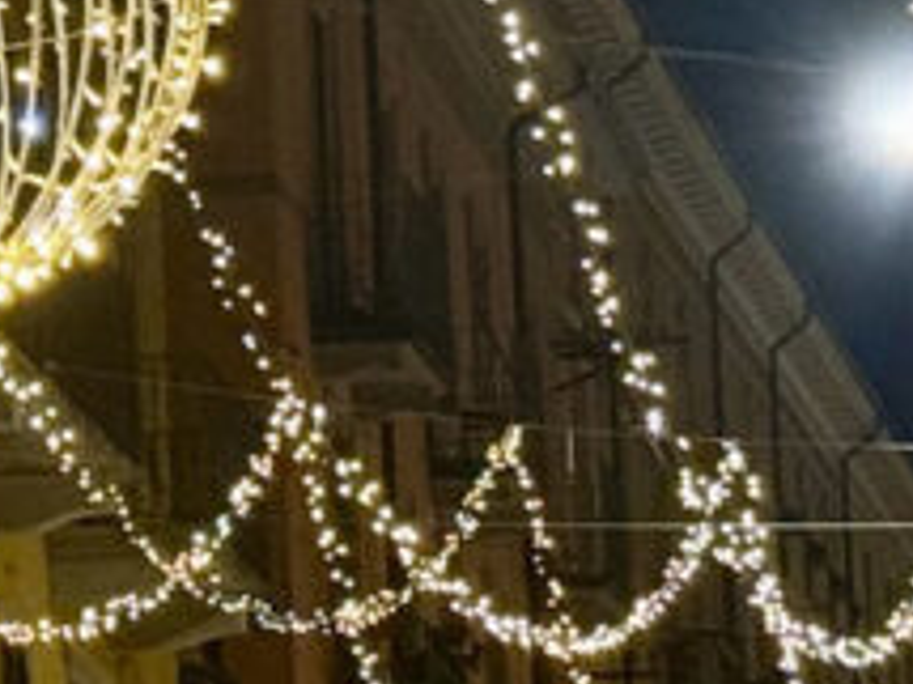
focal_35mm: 229
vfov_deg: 6.4
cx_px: -1015
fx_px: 6037
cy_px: -229
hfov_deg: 8.2
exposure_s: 1/33
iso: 320
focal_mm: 6.76
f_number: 1.78
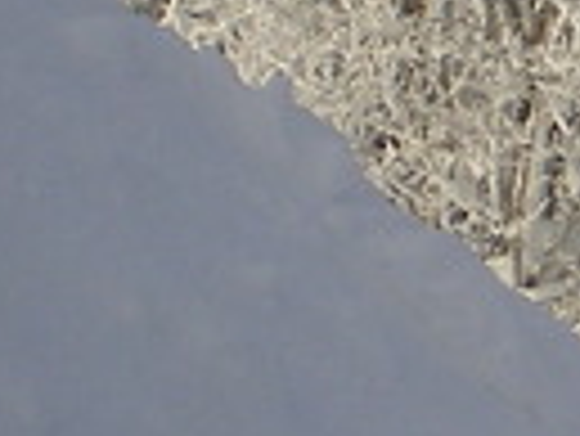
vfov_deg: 5.4
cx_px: 1254
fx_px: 4562
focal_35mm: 272
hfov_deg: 7.0
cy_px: -191
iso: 64
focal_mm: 6.3
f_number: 4.6
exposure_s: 1/500
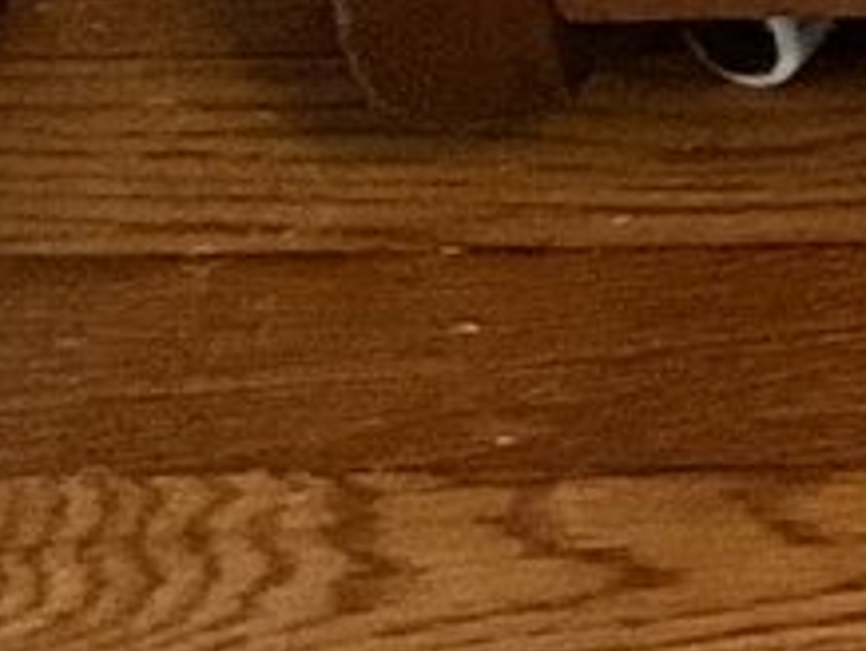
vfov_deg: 6.7
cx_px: 2521
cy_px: -1312
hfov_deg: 8.4
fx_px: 5034
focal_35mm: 201
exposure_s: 1/24
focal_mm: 3
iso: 500
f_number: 1.8
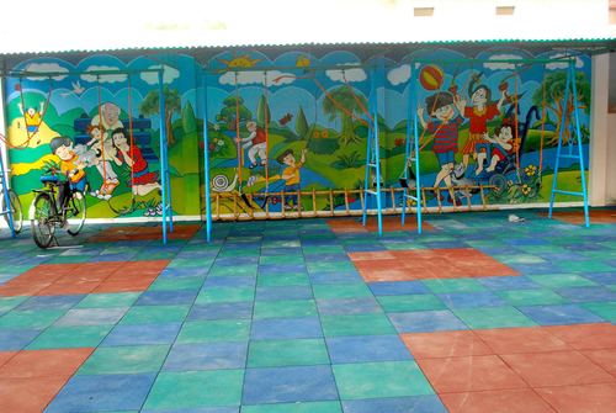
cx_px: 308
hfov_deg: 53.1
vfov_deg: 37.0
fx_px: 617
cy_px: 206
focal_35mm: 36
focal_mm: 24
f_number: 6.3
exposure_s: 1/125
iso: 100
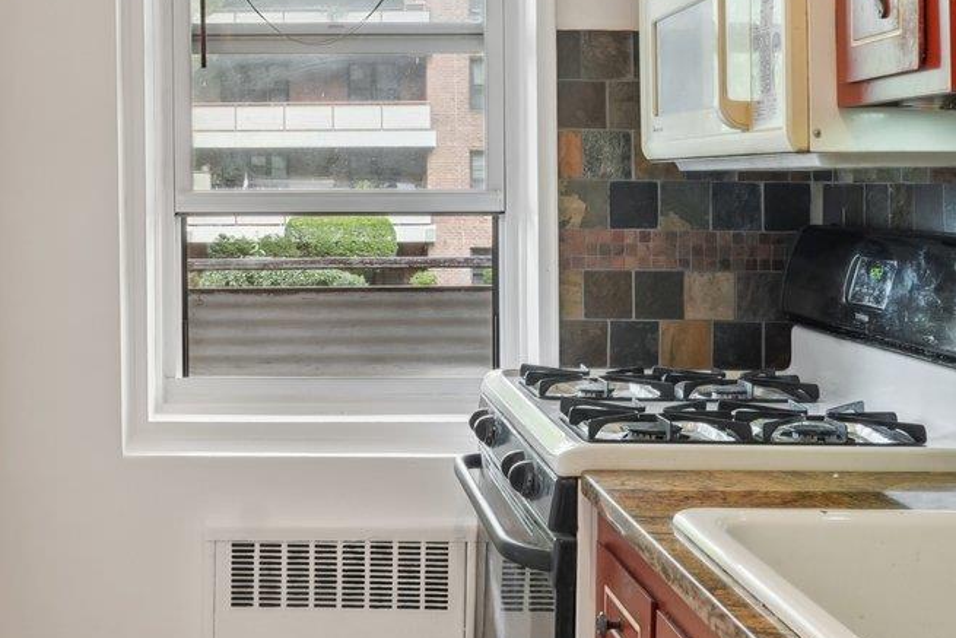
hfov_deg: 39.2
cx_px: 325
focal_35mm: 50
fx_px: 1328
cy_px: 228
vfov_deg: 26.9
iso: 400
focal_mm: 16
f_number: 8
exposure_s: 1/10
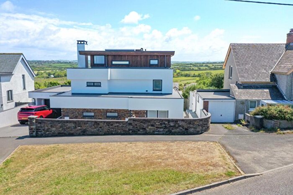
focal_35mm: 28
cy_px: 98
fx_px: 228
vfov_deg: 46.4
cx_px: 146
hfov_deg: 65.5
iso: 100
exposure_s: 1/320
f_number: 5.6
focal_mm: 10.26
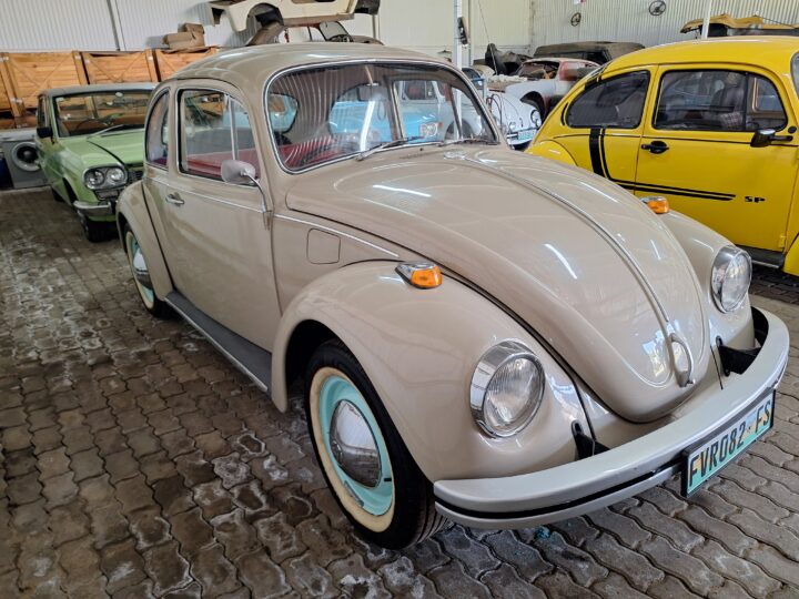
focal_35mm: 23
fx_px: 531
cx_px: 400
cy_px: 300
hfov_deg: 73.9
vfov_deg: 58.9
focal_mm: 5.54
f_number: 1.8
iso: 200
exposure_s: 1/50
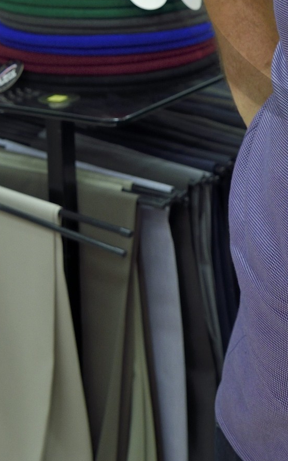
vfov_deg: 18.0
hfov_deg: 11.5
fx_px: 1381
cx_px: 391
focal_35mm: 110
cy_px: -99
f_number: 6.3
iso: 800
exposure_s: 1/60
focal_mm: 40
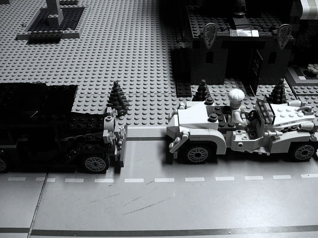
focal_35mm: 36
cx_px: 159
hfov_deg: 51.4
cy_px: 119
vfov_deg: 39.6
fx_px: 331
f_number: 2.7
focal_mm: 6
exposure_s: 1/20
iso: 160
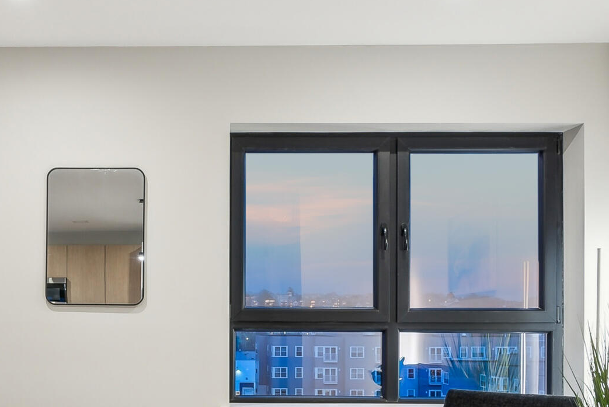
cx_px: 158
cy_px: 348
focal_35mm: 46
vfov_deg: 28.4
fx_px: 779
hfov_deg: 41.6
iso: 320
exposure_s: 1/3.33
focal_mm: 16
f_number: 7.1
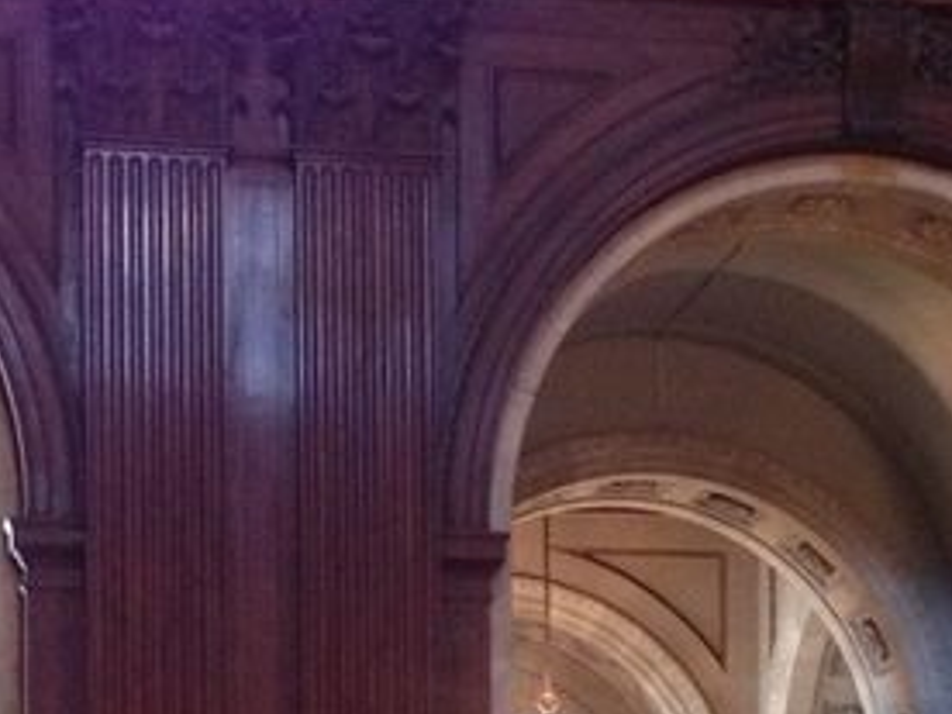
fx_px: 3575
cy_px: 1004
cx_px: 538
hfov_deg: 15.2
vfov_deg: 11.0
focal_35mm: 130
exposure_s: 1/20
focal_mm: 4.28
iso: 320
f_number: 2.4
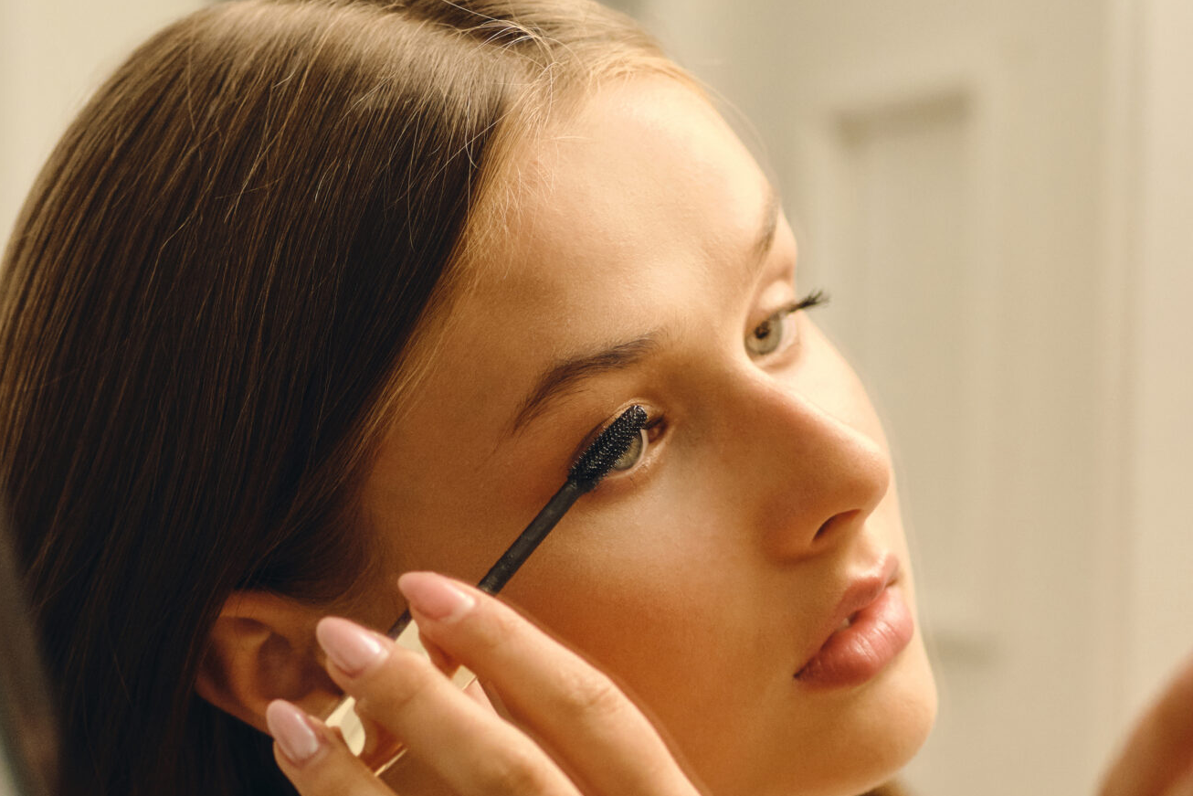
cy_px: 698
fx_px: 4872
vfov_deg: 9.3
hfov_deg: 14.0
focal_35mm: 147
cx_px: 696
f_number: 2
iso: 800
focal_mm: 50
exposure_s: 1/250
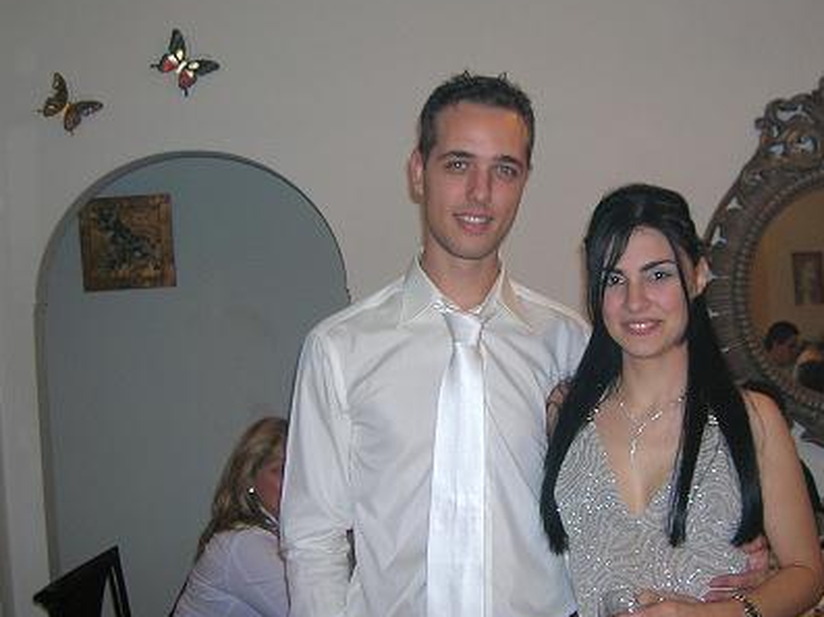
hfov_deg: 38.6
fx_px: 1165
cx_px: 525
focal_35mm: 49
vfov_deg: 29.6
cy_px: 316
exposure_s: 1/60.1
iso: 50
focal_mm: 5.7
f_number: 2.9
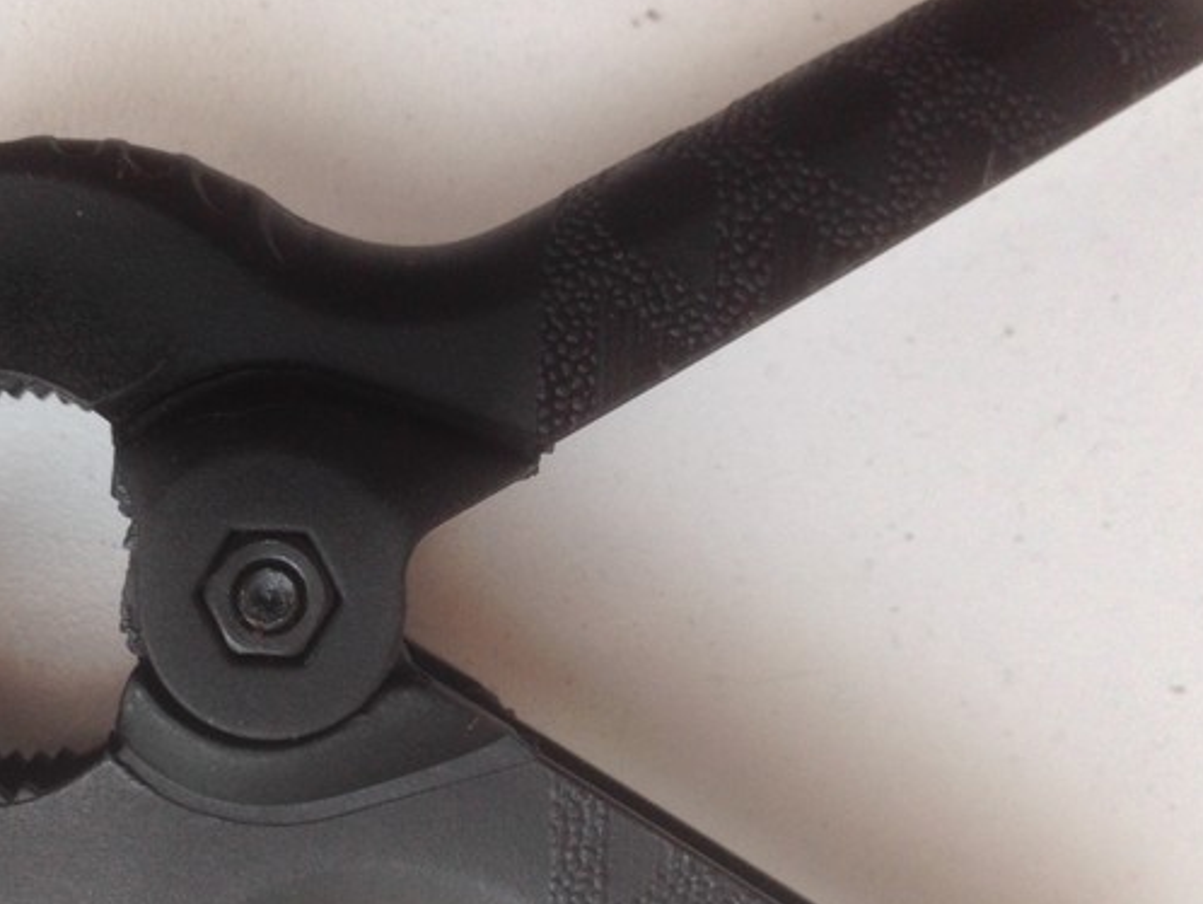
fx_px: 1843
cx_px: 304
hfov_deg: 35.4
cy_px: 595
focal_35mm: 53
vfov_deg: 27.4
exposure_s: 1/40
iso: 50
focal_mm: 4.12
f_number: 2.4
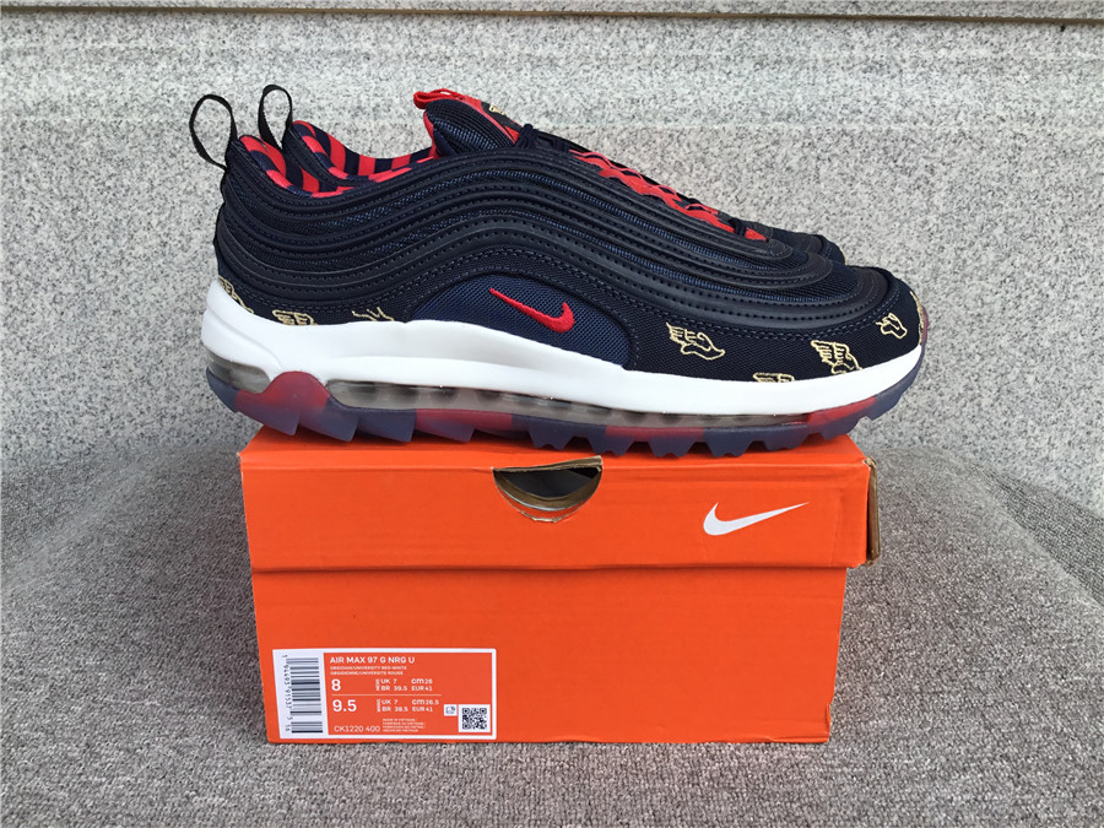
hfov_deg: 58.4
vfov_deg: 45.4
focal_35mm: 31
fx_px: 989
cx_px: 552
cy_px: 414
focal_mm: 3.3
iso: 25
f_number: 2.4
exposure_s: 1/438
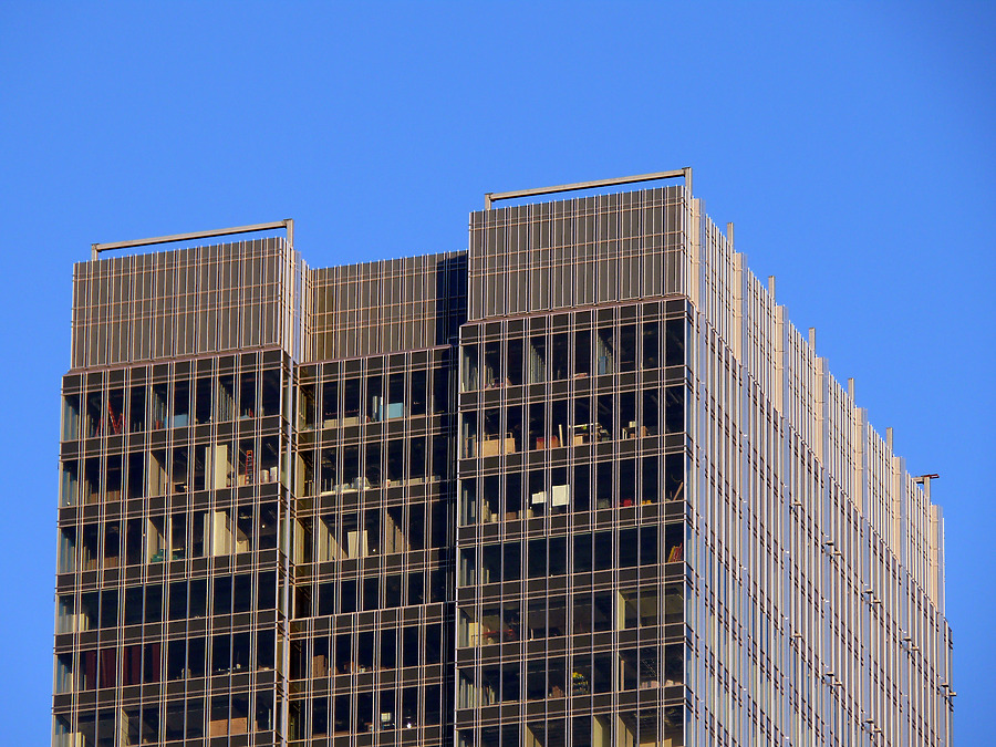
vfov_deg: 4.5
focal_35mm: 330
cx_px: 498
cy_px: 374
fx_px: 9495
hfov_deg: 6.0
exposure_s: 1/250
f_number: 5.6
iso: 100
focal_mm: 69.9
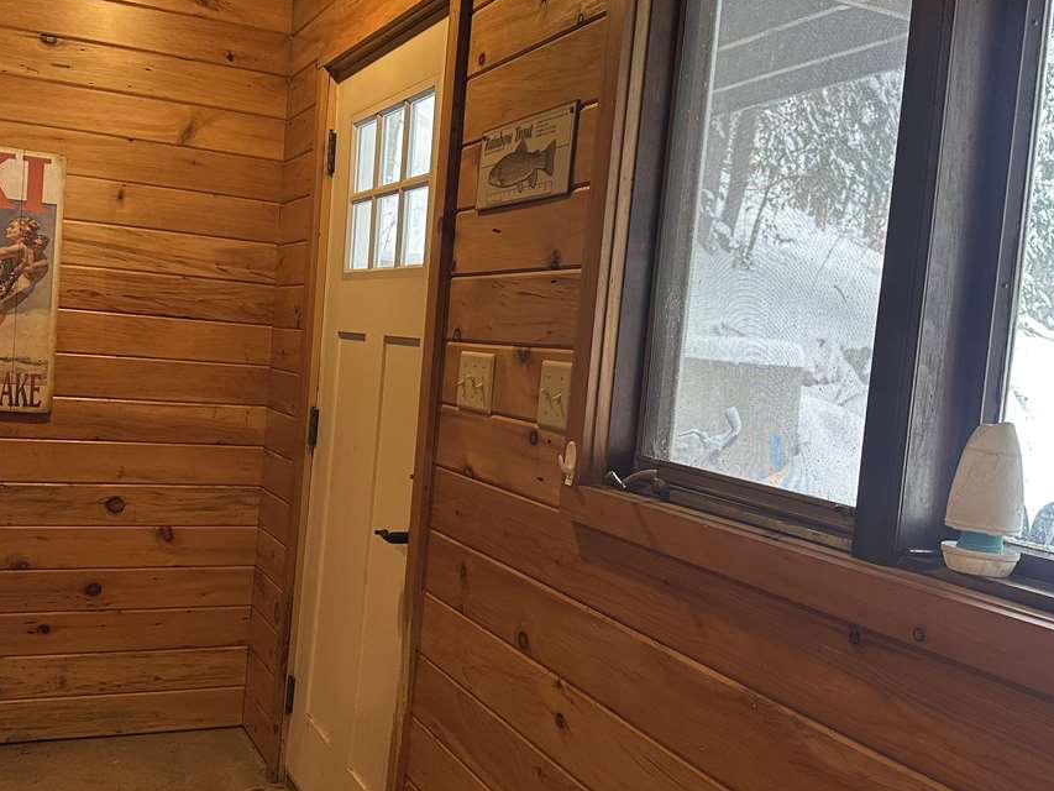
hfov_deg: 51.3
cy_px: 407
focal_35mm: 36
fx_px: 1096
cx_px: 512
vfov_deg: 39.7
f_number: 1.78
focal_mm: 6.86
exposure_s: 1/91
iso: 250
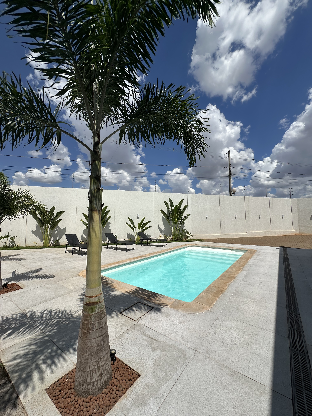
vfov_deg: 102.1
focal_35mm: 14
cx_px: 156
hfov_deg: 85.7
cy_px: 208
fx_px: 168
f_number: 2.2
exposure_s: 1/6494
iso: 50
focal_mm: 2.22
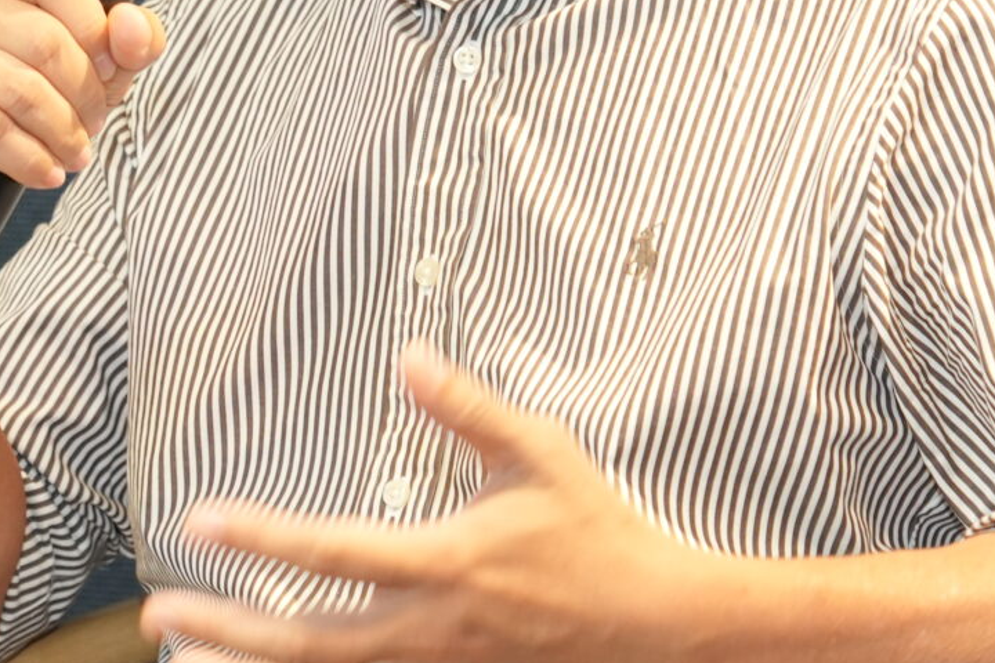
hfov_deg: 8.0
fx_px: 7075
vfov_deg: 5.4
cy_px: 12
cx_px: 460
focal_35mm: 256
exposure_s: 1/100
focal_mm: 60
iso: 1250
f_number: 2.8
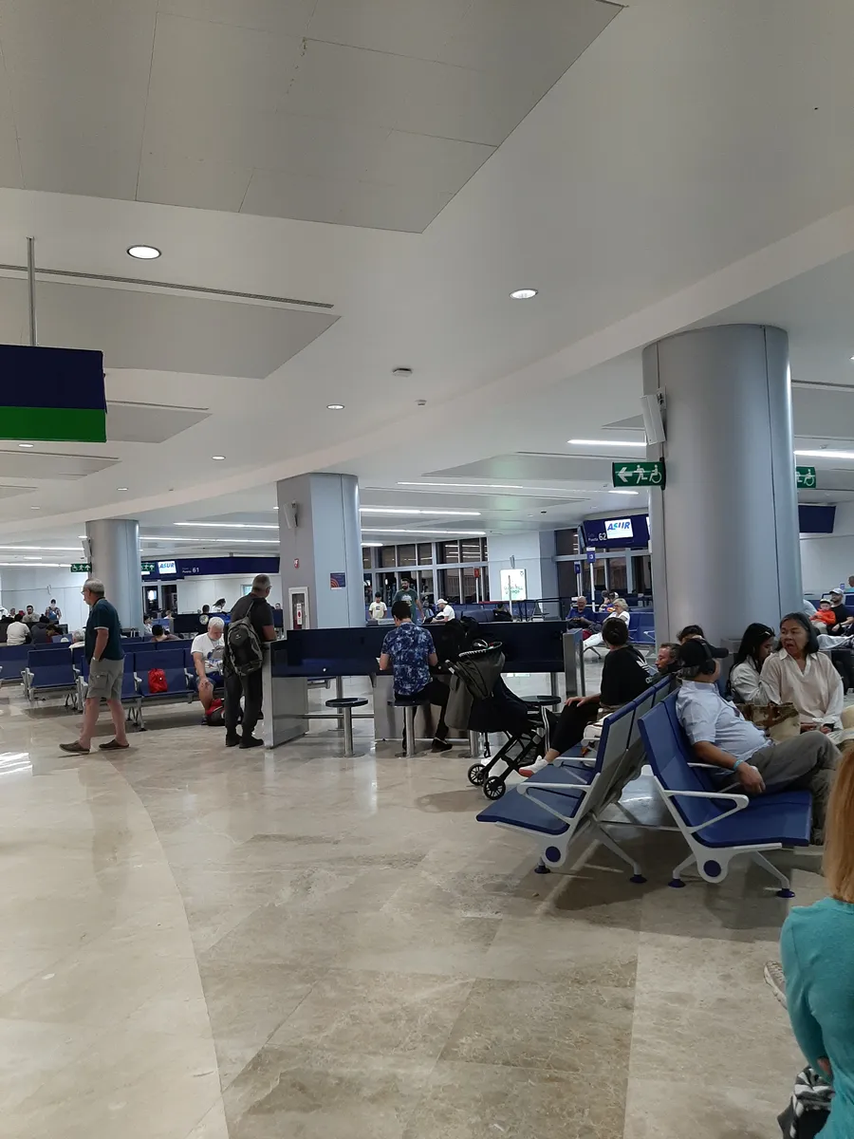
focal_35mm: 26
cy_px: 570
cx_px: 427
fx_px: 855
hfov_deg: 53.1
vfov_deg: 67.3
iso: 125
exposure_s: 1/50
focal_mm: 3.93
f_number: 1.7
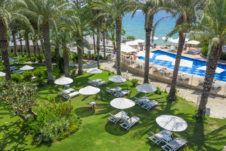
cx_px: 111
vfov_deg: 44.9
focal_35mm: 29
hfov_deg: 63.7
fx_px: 182
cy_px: 74
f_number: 4
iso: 100
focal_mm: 10.26
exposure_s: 1/80
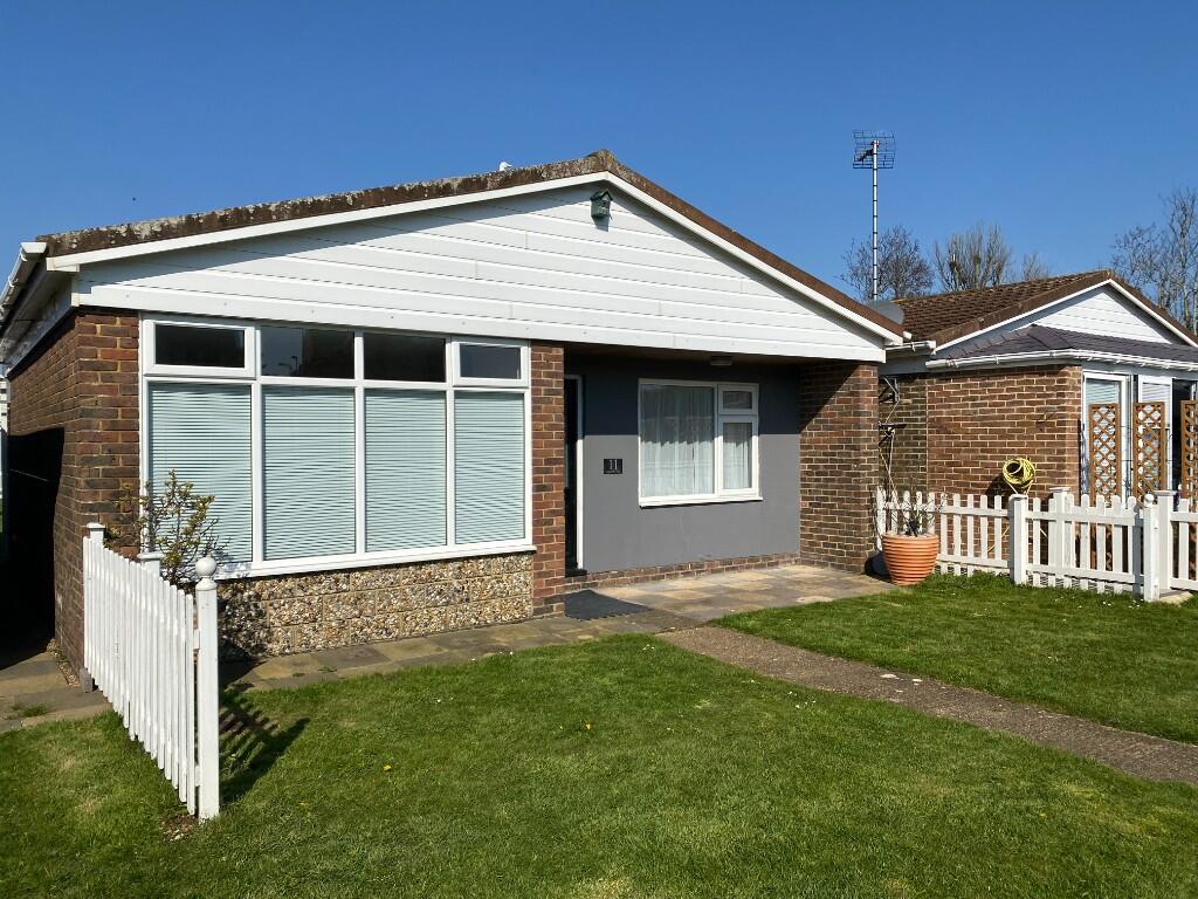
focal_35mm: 26
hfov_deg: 67.3
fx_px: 900
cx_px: 599
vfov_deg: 53.1
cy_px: 450
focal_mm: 4.25
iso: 32
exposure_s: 1/6061
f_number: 1.8
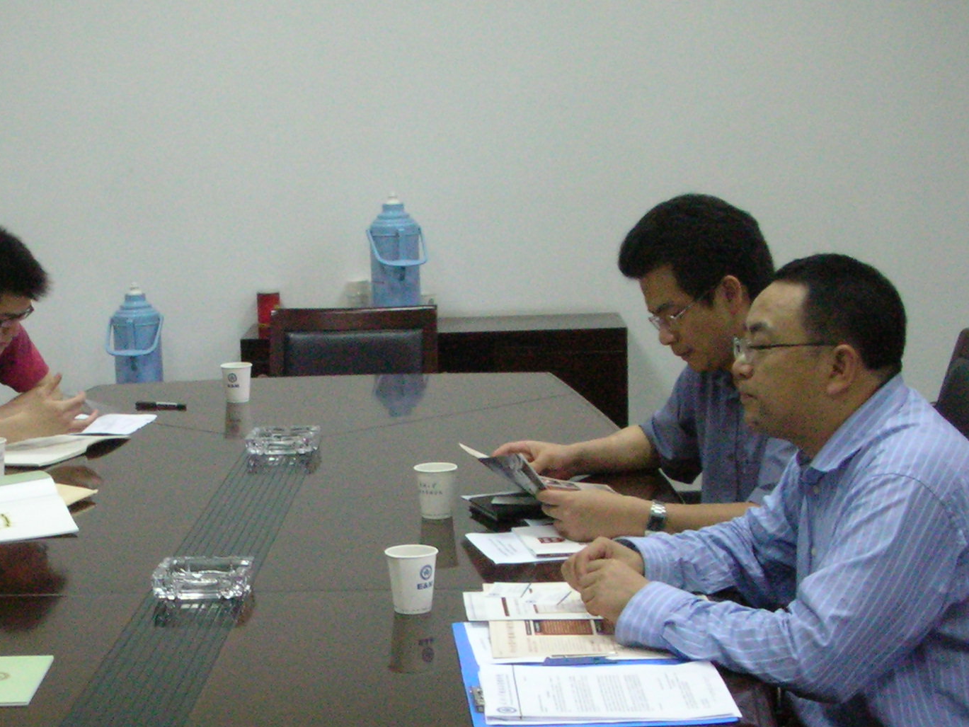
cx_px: 165
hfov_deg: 26.4
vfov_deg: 20.4
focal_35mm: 72
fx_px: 2016
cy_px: 498
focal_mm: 5.8
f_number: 3
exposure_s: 1/24
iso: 200
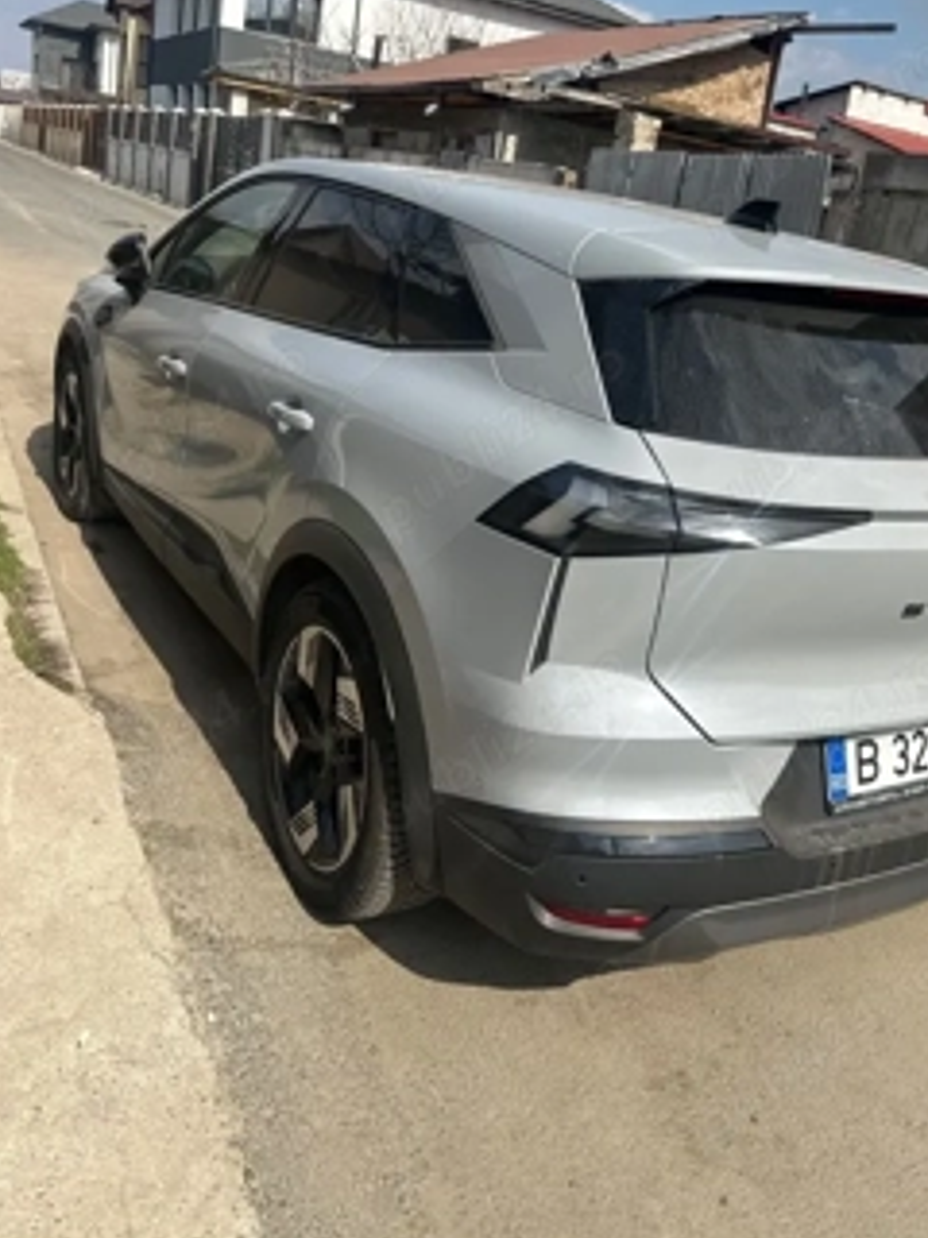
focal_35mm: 30
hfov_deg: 46.6
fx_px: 1072
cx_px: 541
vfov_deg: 59.3
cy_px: 476
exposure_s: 1/5263
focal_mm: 6.86
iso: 80
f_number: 1.78
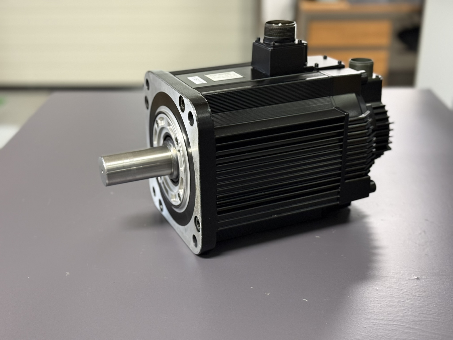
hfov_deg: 39.7
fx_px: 628
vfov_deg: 30.3
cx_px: 226
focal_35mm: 48
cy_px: 170
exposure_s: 1/33
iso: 320
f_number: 1.78
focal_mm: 6.76
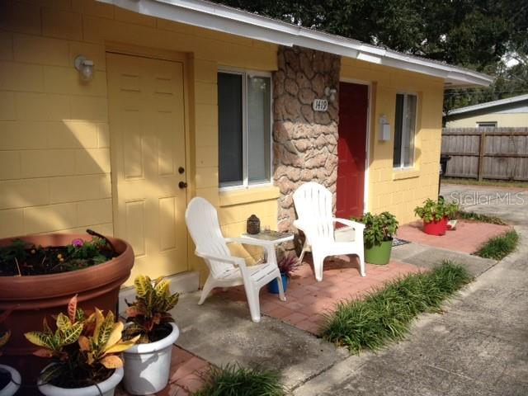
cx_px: 264
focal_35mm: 35
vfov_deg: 40.7
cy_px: 198
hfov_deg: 52.6
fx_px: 534
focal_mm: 4.28
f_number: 2.4
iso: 50
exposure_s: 1/951
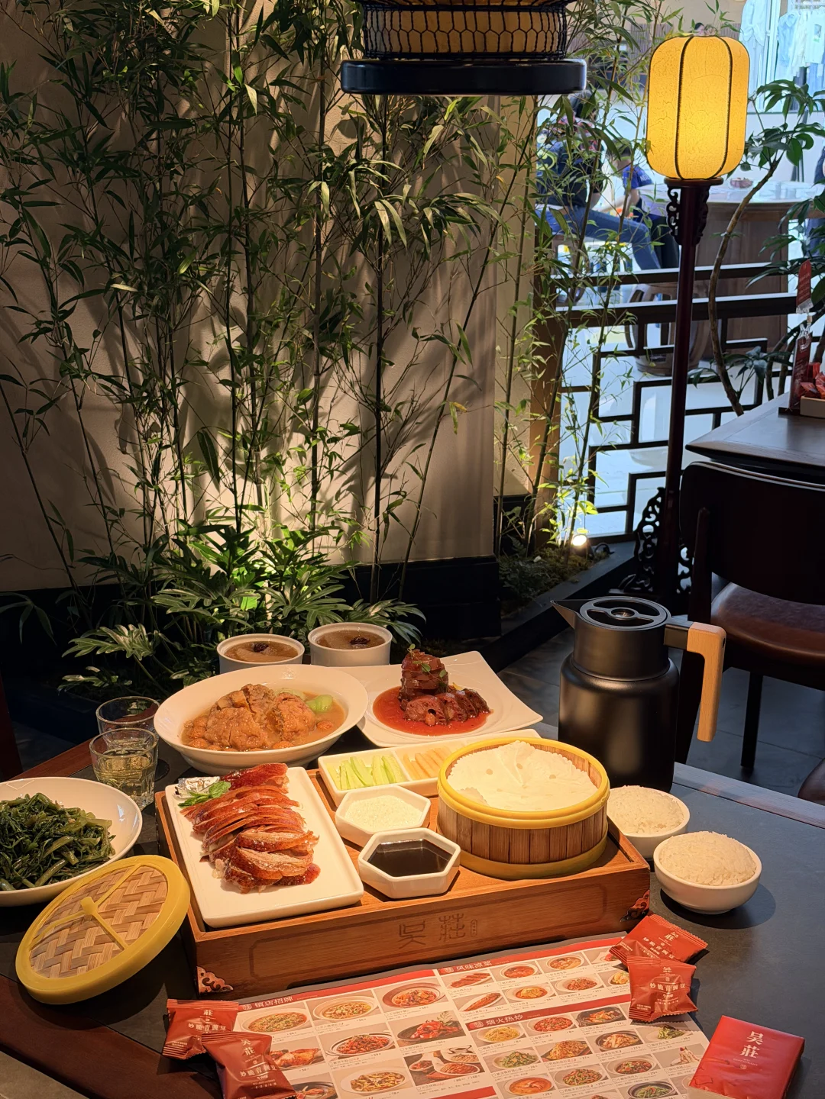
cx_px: 412
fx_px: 1525
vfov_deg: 39.7
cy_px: 550
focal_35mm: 48
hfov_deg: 30.3
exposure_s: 1/100
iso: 125
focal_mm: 6.76
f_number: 1.78
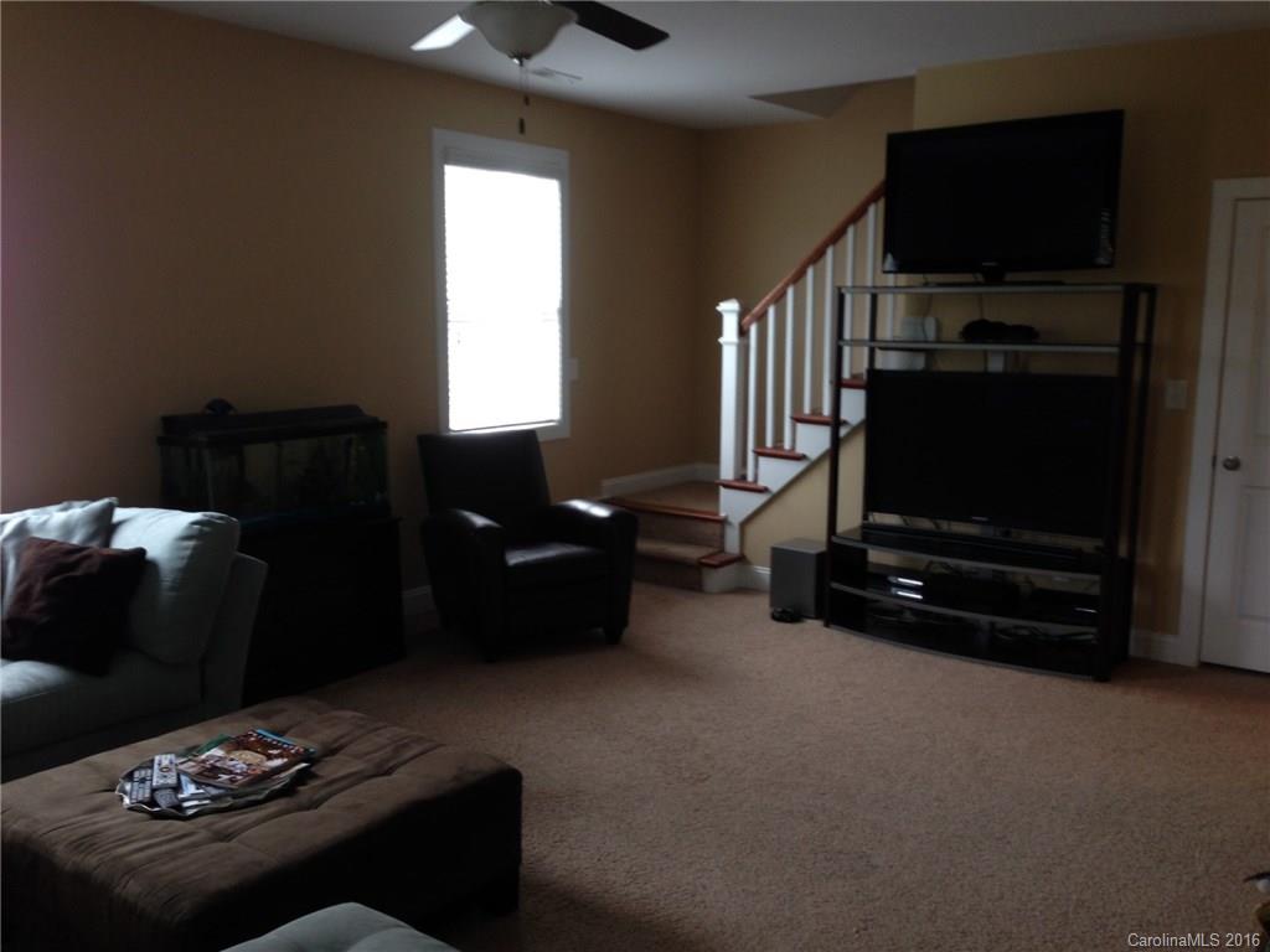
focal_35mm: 33
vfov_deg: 42.9
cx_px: 635
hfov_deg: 55.4
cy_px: 476
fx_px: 1211
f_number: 2.4
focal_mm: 4.12
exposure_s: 1/20
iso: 80
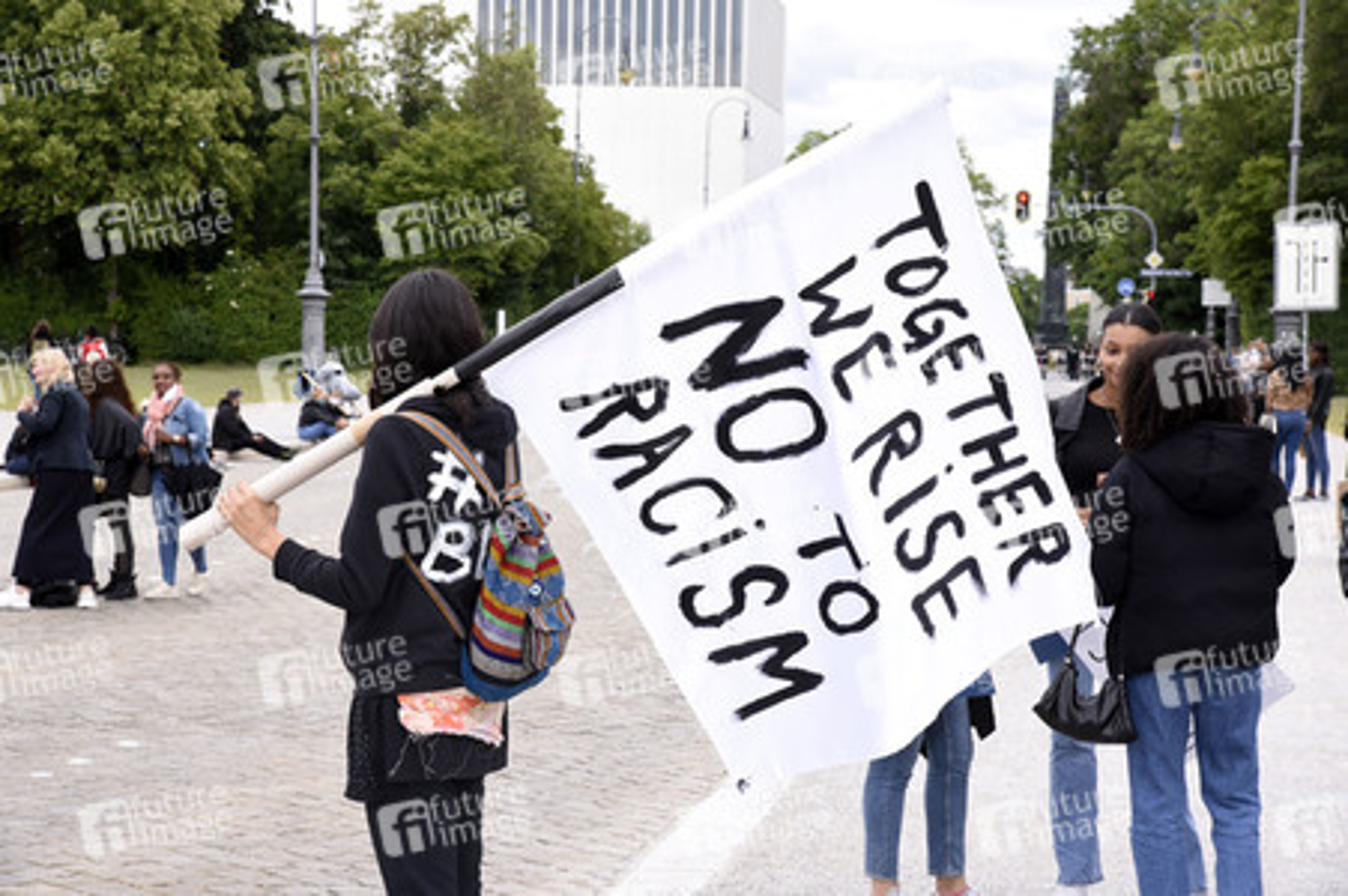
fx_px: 3442
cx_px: 674
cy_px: 448
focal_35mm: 92
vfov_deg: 14.8
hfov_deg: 22.2
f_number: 11
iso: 640
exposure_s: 1/160
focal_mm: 92
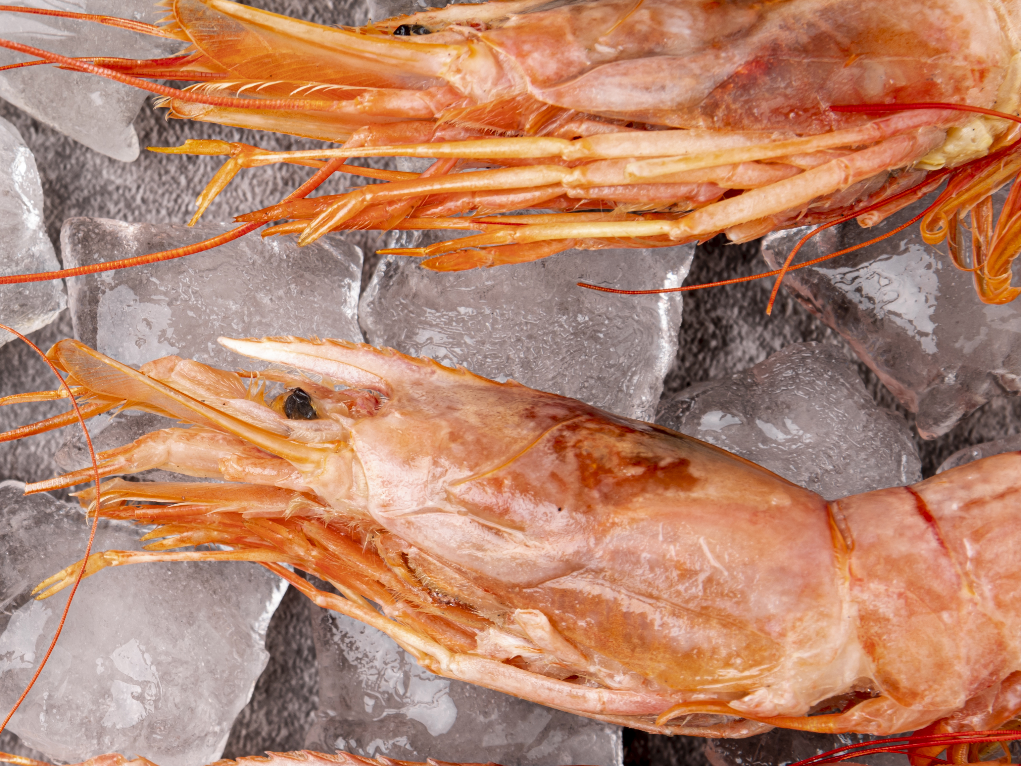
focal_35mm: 128
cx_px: -39
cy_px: 599
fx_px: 3775
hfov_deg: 15.1
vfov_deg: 11.5
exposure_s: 1/2
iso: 100
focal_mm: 55
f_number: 8
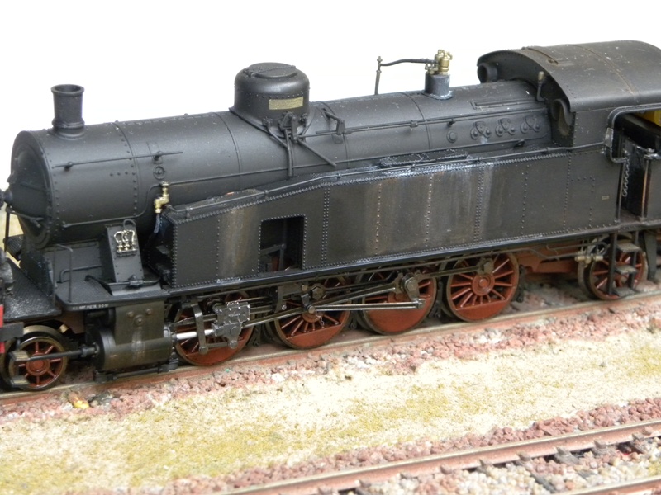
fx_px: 2005
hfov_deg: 18.7
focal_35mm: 105
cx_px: 330
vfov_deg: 14.1
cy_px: 248
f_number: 4
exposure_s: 1/70
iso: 400
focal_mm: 18.8
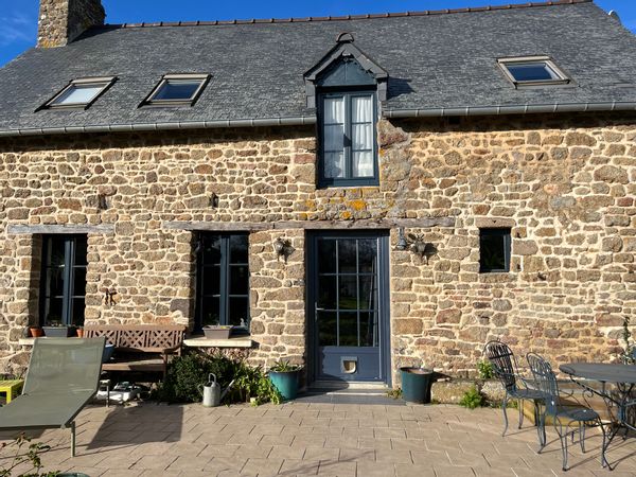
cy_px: 238
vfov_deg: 53.1
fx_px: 478
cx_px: 318
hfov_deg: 67.3
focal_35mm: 26
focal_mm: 5.1
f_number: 1.6
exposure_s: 1/3623
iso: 50
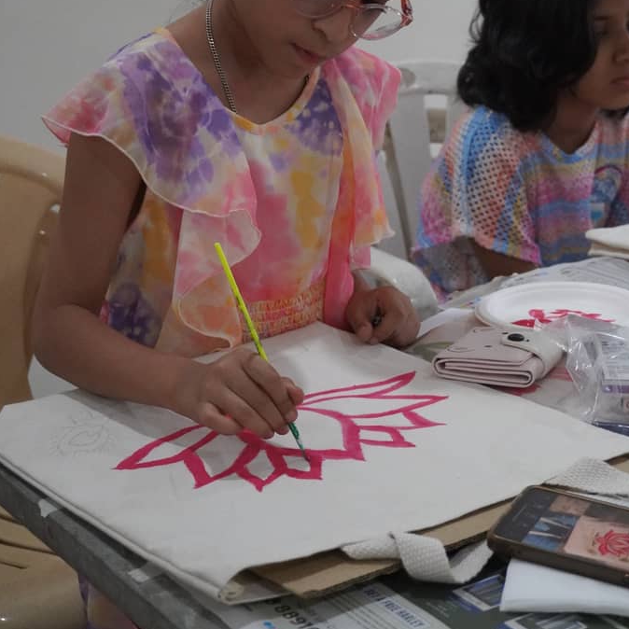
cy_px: 201
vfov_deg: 21.3
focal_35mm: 81
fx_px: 1665
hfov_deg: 21.4
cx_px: 314
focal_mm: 42
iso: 4000
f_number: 5.6
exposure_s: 1/160
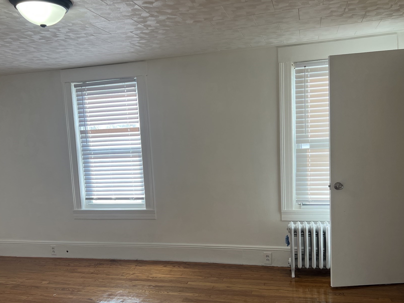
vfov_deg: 42.7
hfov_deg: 55.4
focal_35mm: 33
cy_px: 186
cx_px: 198
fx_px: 385
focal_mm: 5.7
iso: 50
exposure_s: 1/244
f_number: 1.5
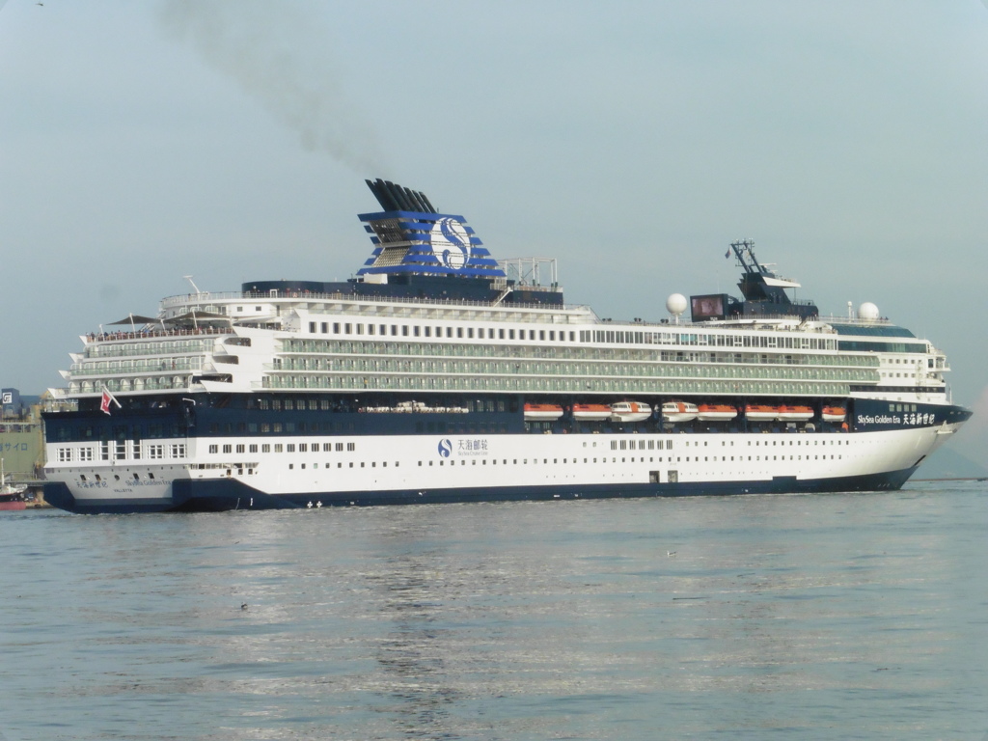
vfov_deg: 13.6
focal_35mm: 109
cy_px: 370
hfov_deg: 18.0
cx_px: 494
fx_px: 3111
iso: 400
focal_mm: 19.4
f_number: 6.3
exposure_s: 1/1250
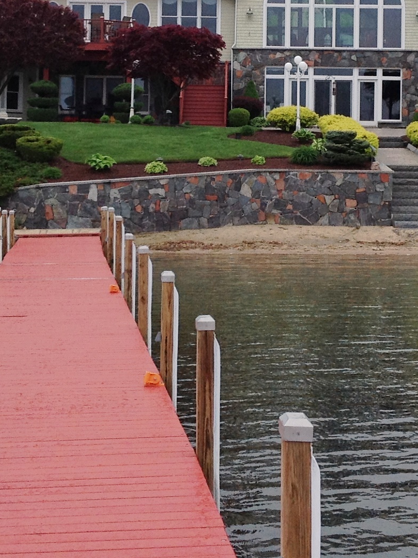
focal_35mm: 87
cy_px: 106
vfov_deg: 22.2
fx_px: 1400
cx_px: 247
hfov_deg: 17.0
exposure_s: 1/1008
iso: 50
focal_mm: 4.28
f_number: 2.4
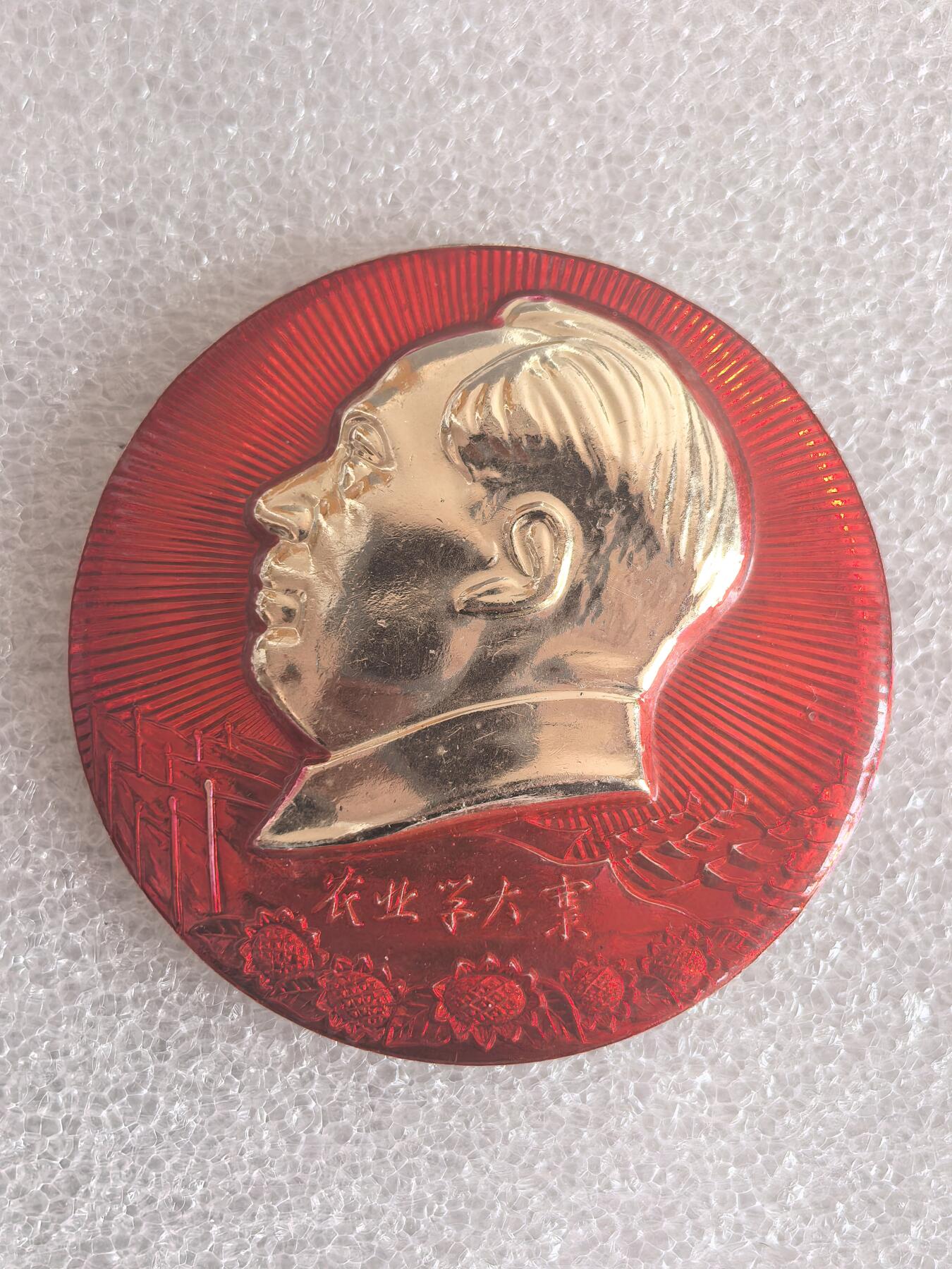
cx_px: 476
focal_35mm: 60
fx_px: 2200
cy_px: 634
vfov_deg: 32.2
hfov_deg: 24.4
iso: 160
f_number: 2
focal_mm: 5.75
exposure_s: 1/300
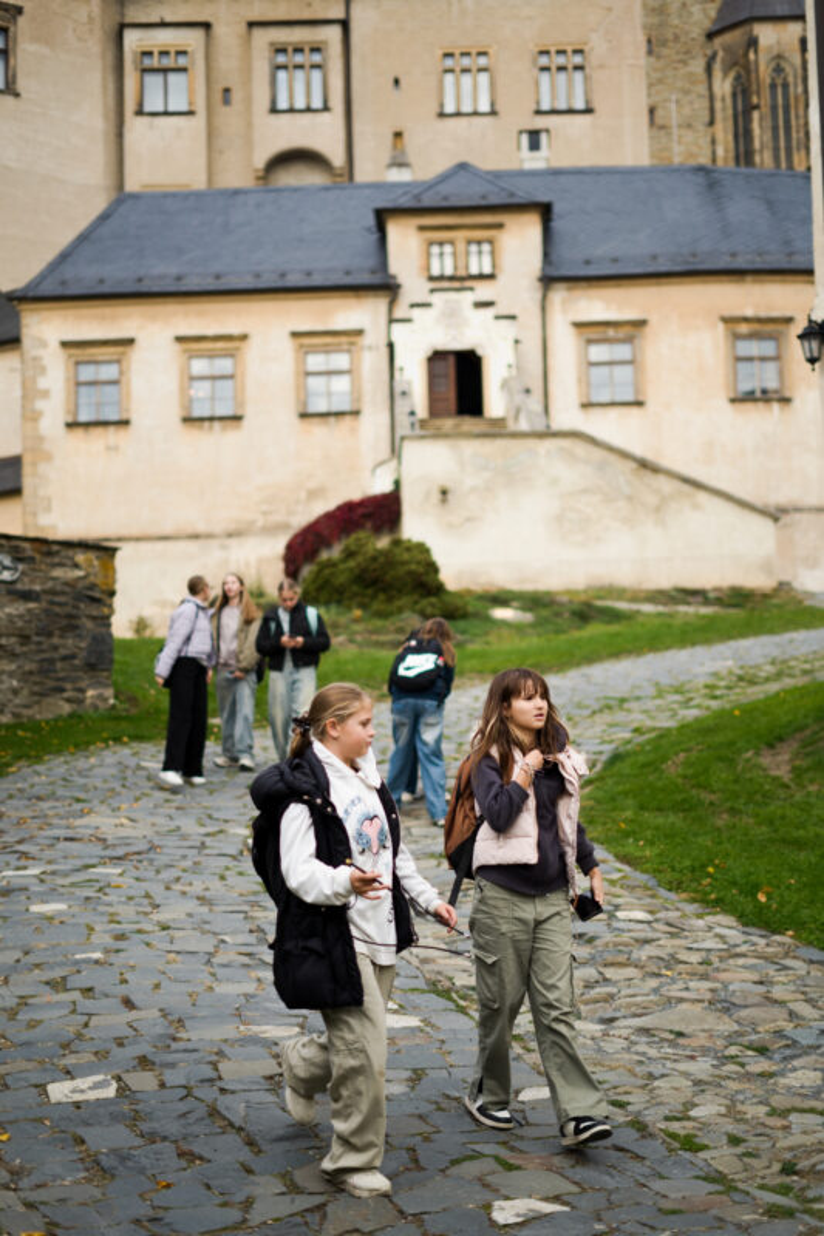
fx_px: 1717
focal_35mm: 50
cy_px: 618
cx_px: 412
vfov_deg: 39.6
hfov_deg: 27.0
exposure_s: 1/8000
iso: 1000
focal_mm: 50
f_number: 1.8
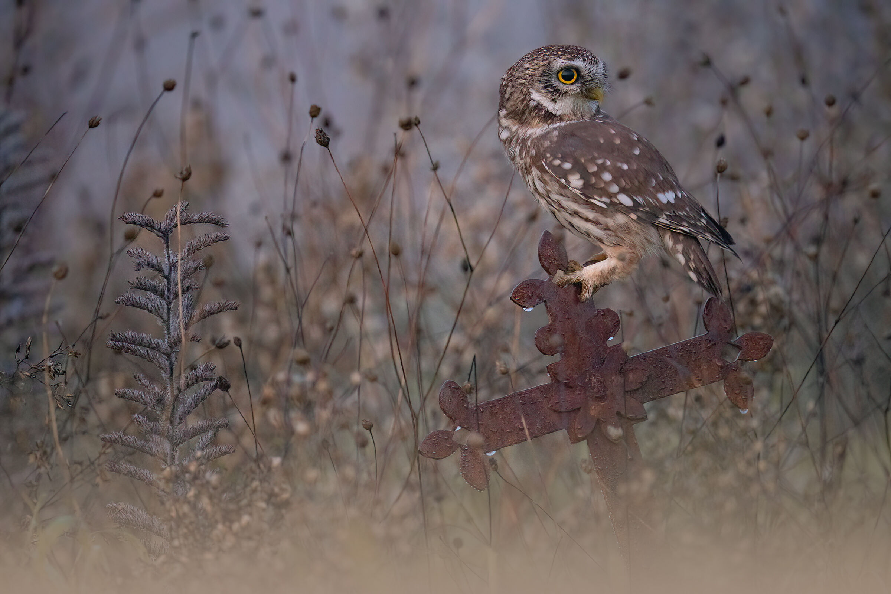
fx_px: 10914
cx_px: 446
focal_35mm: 441
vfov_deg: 3.1
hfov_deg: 4.7
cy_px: 297
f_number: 6.3
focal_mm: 441
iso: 6400
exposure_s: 1/20
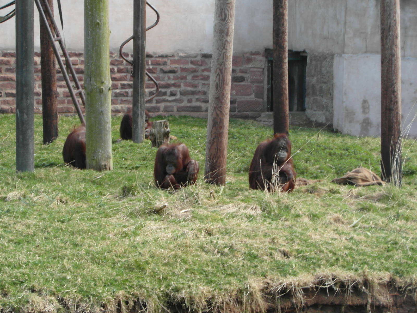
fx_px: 1253
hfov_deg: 18.9
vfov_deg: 14.2
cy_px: 156
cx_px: 208
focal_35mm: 104
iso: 80
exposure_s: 1/60
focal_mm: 17
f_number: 4.4
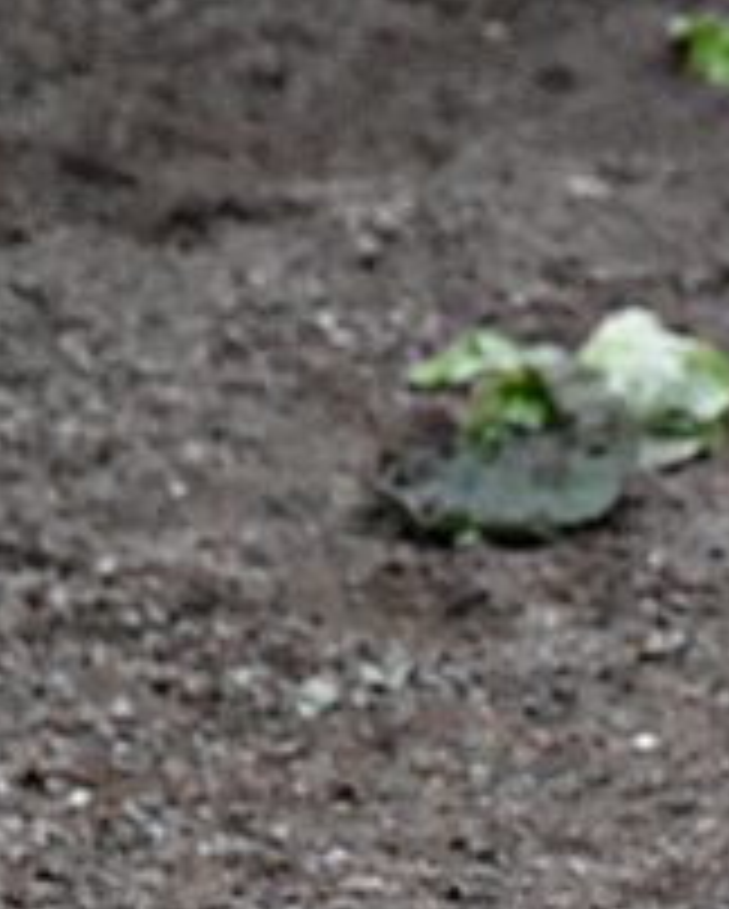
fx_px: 26875
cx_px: 842
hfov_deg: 1.6
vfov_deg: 1.9
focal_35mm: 998
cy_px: 1312
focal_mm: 140
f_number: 5.6
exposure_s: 1/500
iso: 4000
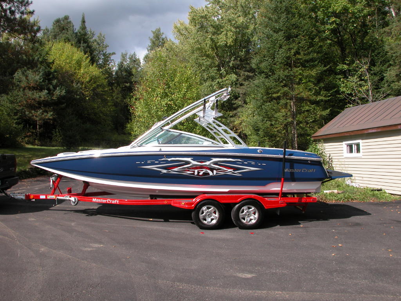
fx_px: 394
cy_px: 150
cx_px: 200
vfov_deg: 41.8
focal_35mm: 34
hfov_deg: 54.0
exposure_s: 1/293
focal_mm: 8.9
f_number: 5.6
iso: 100
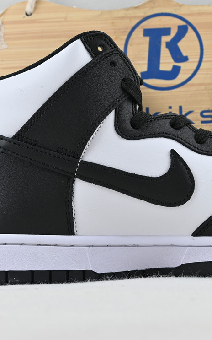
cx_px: 175
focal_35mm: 80
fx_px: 742
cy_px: 174
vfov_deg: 25.8
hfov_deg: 16.1
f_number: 5
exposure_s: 1/60
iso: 100
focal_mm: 32.5
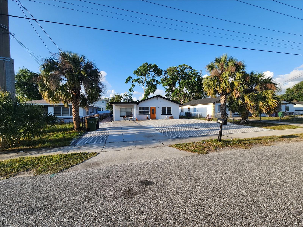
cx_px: 152
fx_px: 114
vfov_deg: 89.9
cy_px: 114
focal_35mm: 13
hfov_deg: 106.2
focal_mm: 2.2
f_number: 2.2
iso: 50
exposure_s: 1/907
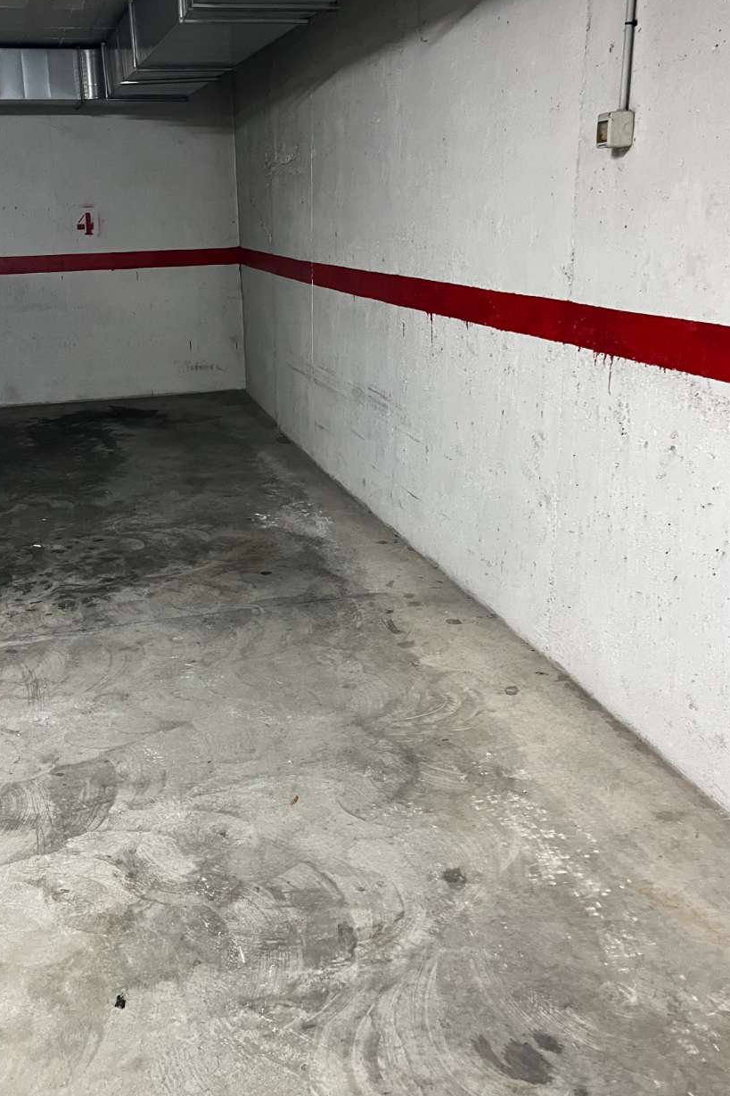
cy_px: 501
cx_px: 267
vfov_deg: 57.2
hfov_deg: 39.7
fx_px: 1004
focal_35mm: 33
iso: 400
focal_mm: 5.1
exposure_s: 1/50
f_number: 1.6
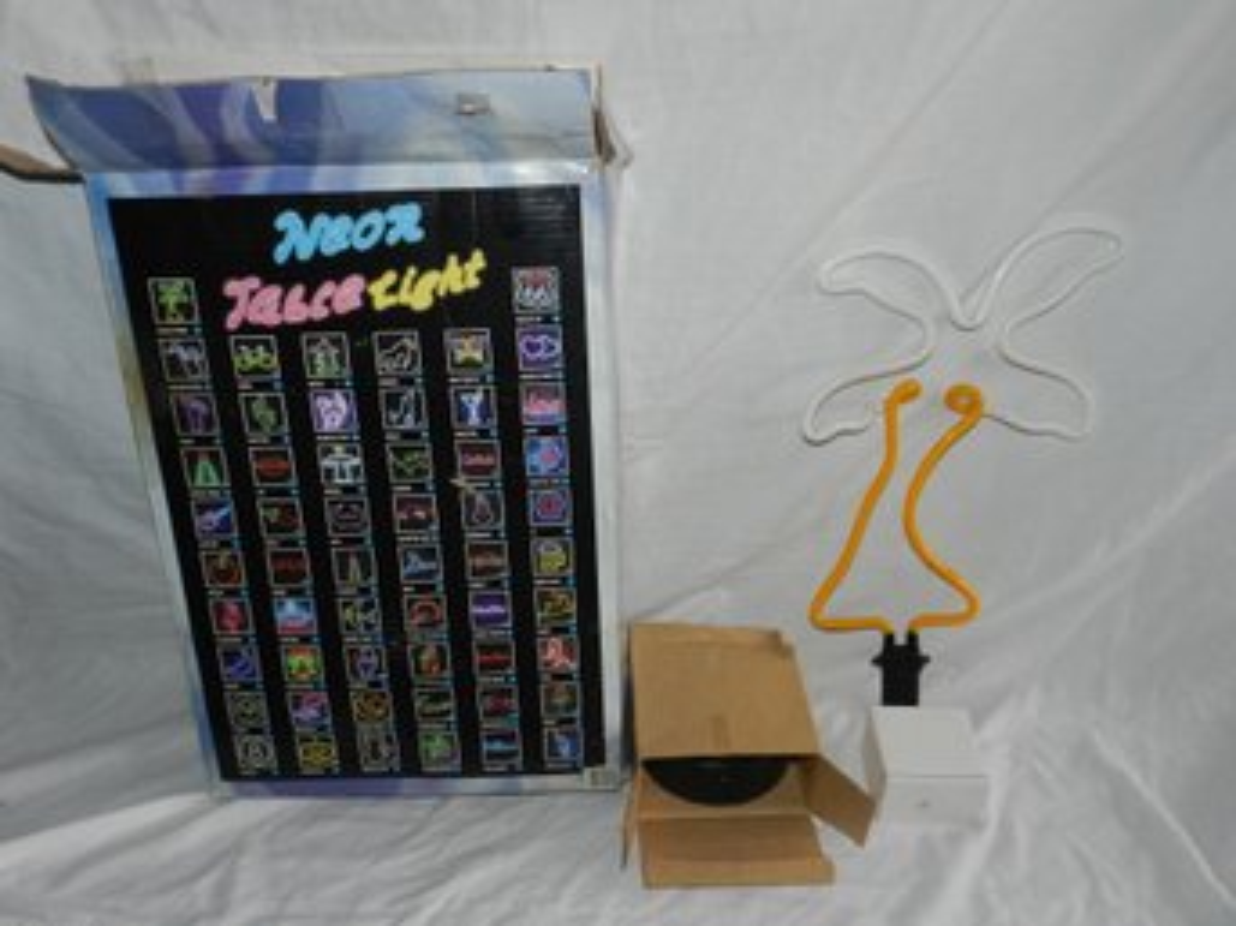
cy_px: 463
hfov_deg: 69.4
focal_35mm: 25
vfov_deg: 54.9
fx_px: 892
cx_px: 618
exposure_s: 1/30
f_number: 3.5
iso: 200
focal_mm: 4.5
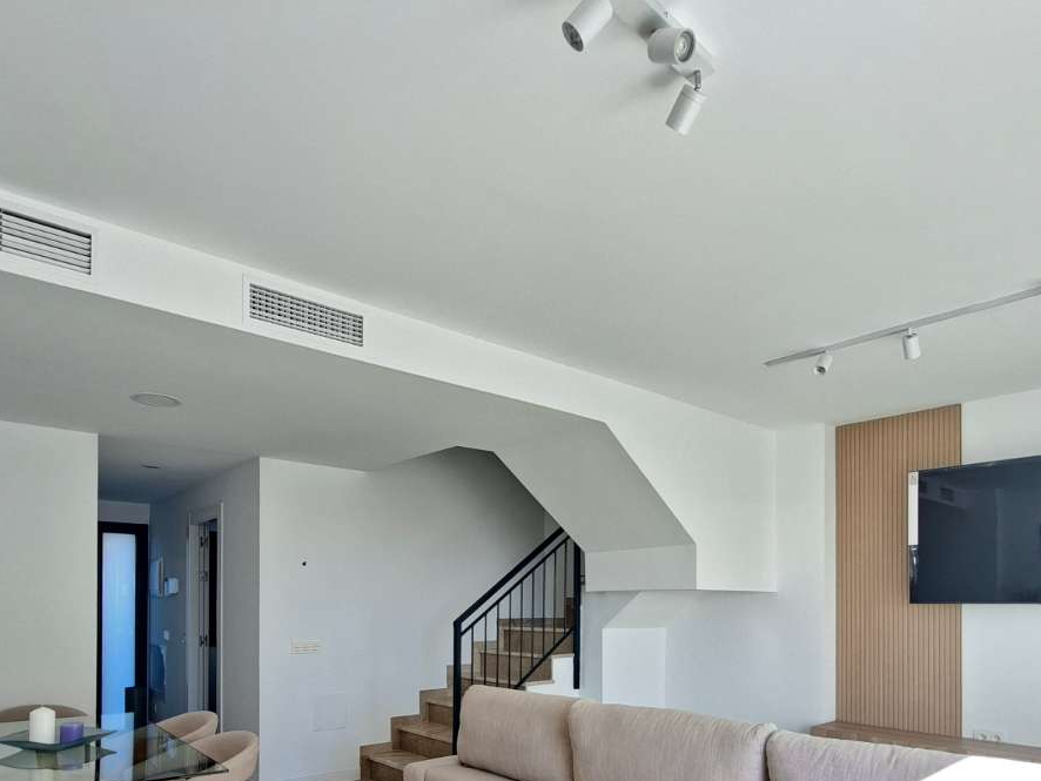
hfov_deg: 76.3
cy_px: 603
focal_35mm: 22
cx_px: 484
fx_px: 662
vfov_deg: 57.4
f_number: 2.2
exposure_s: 1/60
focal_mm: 1.74
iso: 40
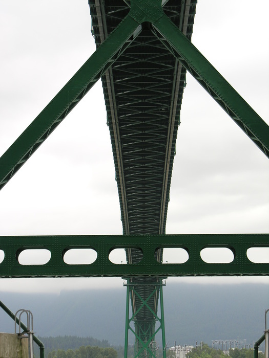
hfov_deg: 15.7
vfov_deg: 20.9
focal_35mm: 94
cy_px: 179
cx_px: 134
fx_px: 974
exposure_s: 1/98
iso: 50
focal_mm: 24
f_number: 4.5
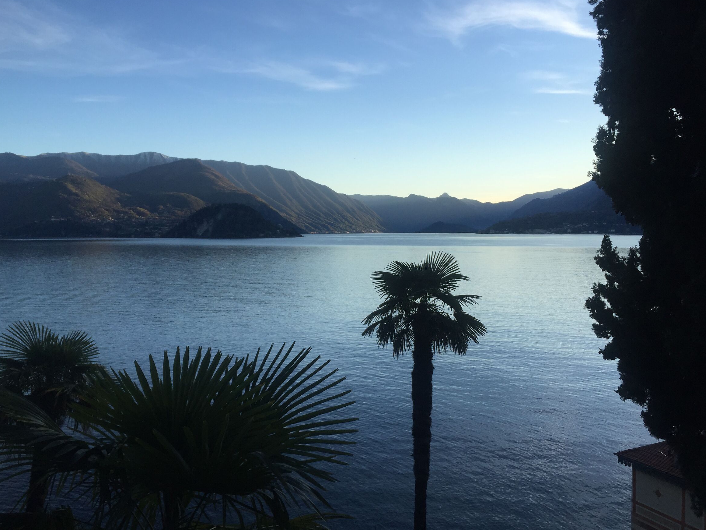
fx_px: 612
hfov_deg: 60.0
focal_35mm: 30
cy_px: 260
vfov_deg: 46.8
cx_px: 349
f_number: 2.2
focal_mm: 4.15
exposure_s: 1/989
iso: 32
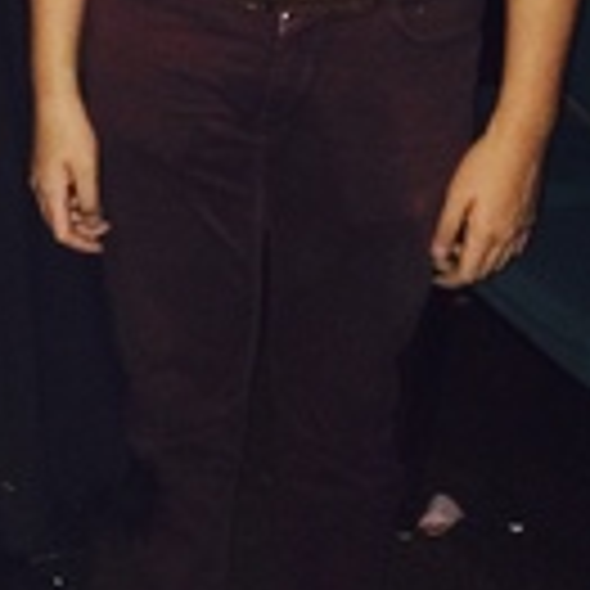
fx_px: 1870
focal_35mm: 97
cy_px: -149
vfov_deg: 17.0
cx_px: 63
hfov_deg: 17.7
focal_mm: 4.12
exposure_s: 1/16
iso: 320
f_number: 2.2
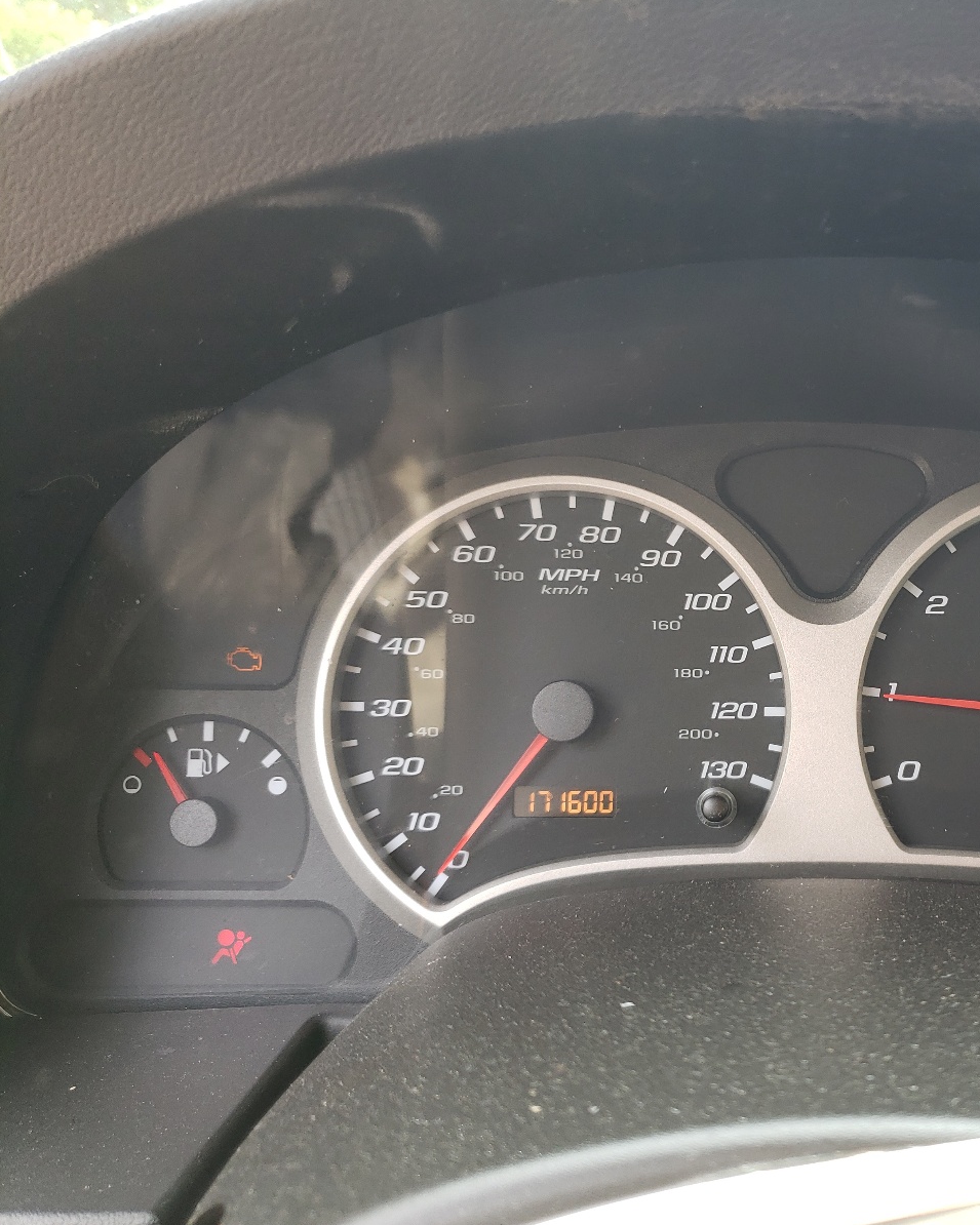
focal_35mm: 34
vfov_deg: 52.8
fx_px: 1233
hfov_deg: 41.0
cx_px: 820
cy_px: 611
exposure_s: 1/122
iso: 50
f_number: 1.5
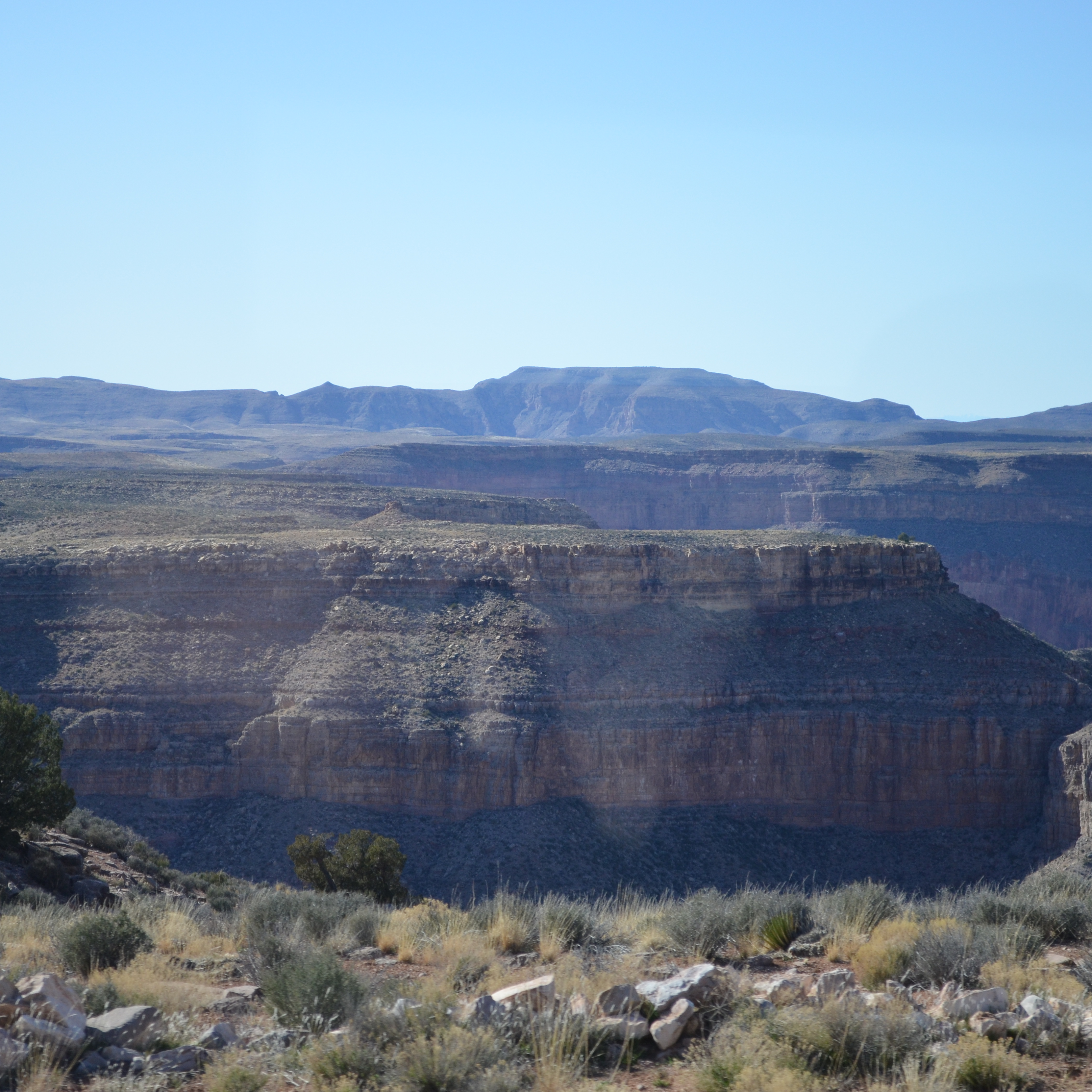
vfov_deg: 17.9
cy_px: 545
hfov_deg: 17.9
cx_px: 518
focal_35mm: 97
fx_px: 3462
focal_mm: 50
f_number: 5.6
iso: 450
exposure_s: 1/1000
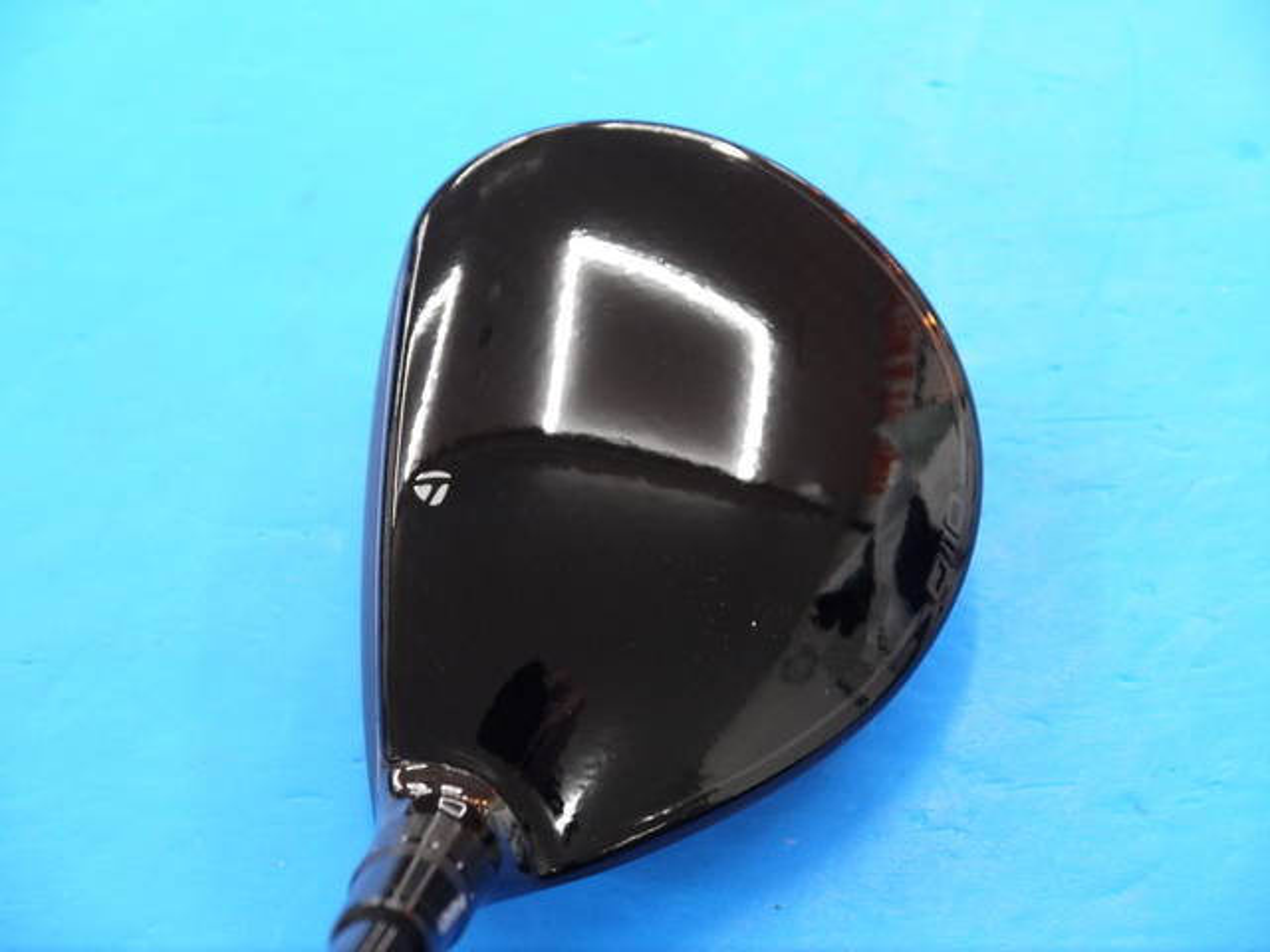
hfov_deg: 23.3
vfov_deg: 17.6
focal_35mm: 84
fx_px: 3082
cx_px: 635
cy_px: 476
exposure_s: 1/60
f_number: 5.6
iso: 800
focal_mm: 42
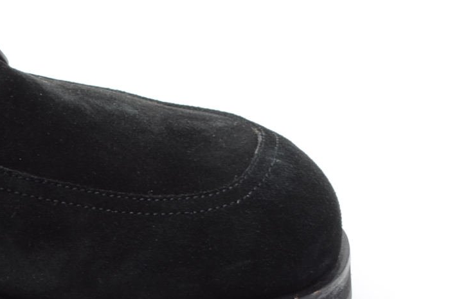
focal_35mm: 242
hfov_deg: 8.3
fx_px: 3031
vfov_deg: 5.6
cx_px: -253
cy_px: 322
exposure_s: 1/100
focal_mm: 46
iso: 100
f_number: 14
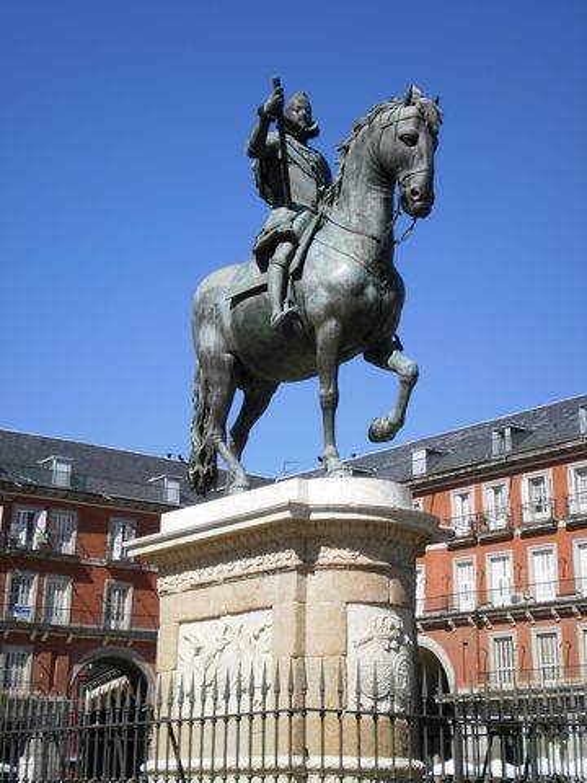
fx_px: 1402
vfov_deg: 31.2
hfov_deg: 23.7
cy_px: 392
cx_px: 294
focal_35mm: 62
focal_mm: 10.3
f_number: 4.2
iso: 100
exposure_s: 1/800
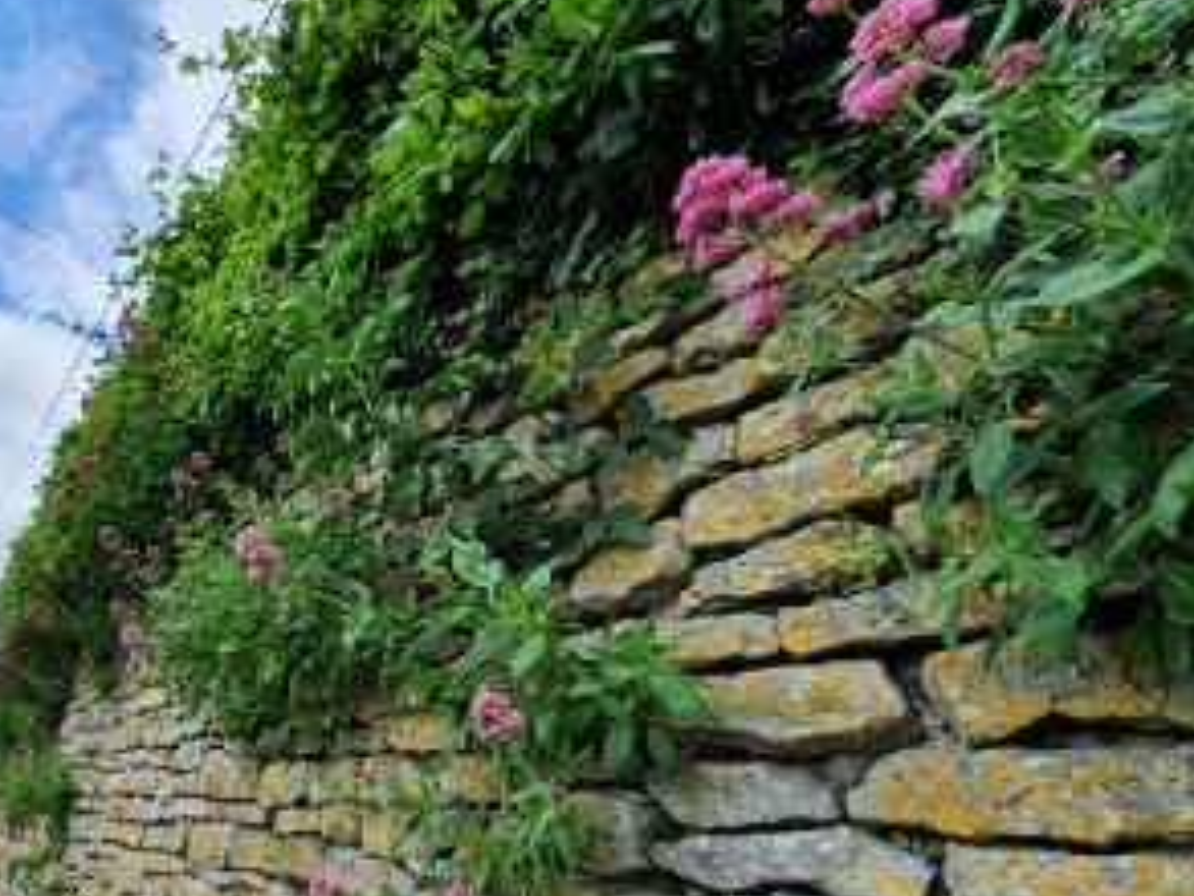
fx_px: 690
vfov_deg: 63.7
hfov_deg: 77.9
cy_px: 623
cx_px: 359
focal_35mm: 20
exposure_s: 1/798
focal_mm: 1.8
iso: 50
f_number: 2.2
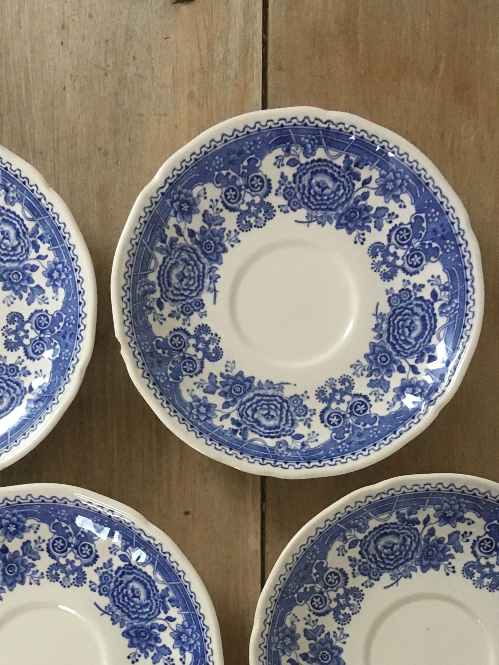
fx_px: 1076
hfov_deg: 26.0
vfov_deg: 33.1
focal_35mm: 56
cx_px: 194
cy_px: 560
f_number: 2.2
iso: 160
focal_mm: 4.15
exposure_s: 1/33
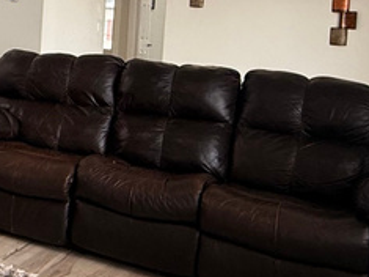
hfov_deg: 25.9
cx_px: -140
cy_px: 22
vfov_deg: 23.3
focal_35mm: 61
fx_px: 650
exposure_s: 1/120
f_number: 2.2
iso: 200
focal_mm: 2.22
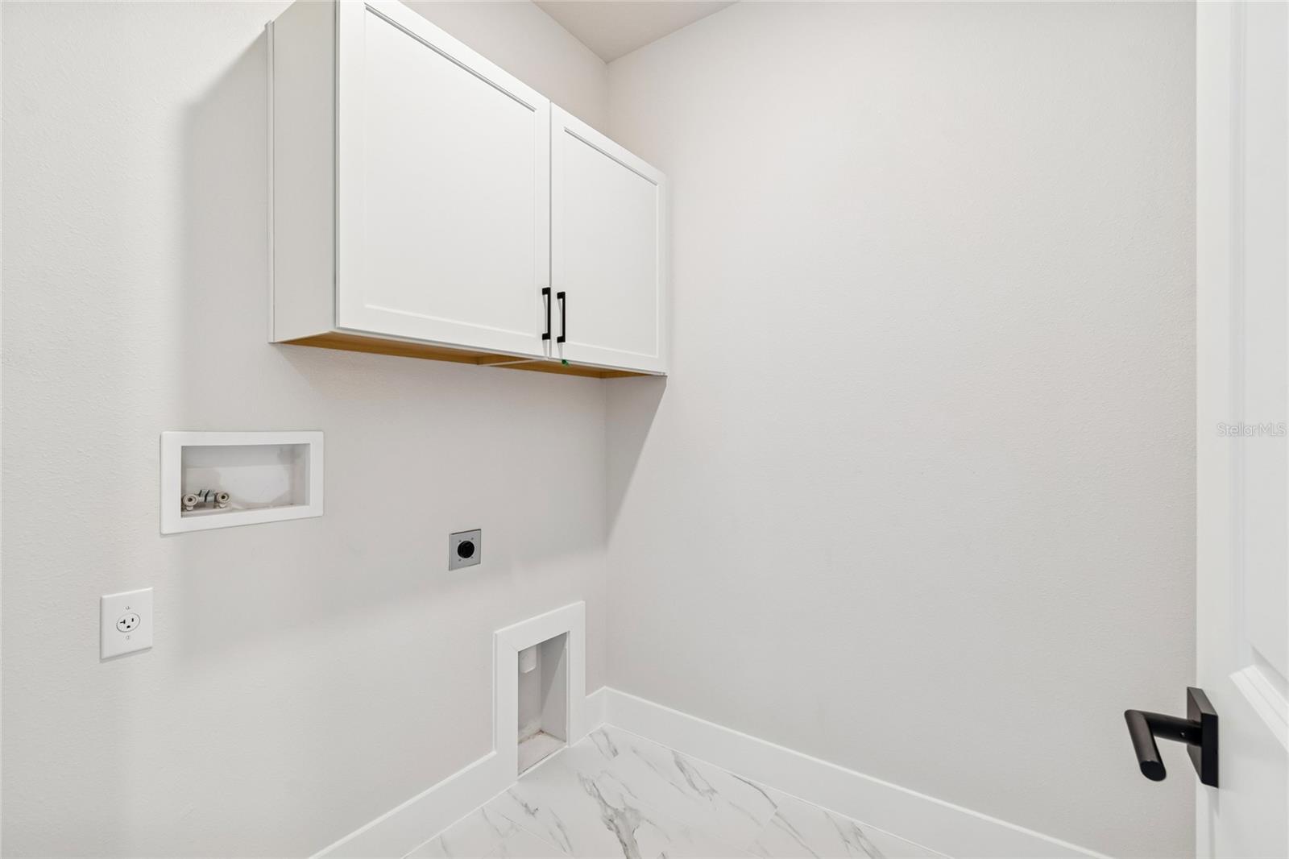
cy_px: 430
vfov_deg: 77.3
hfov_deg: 100.4
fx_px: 537
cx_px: 644
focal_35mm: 15
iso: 100
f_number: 7.1
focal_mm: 10
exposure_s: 1/1.25
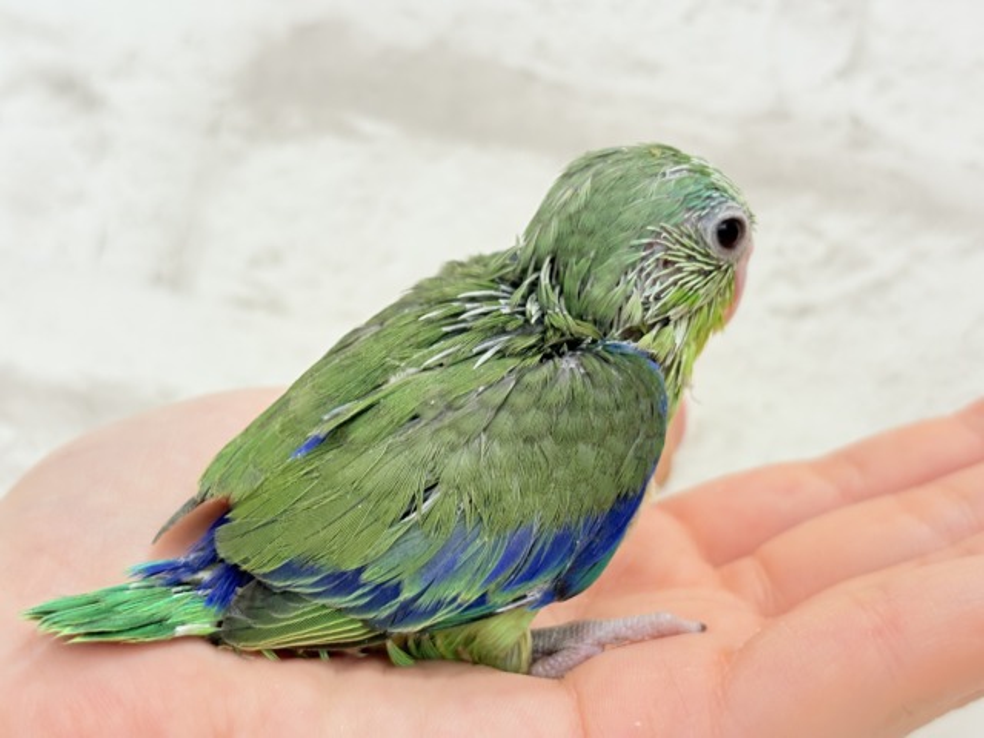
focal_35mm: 52
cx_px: 492
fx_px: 1478
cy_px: 369
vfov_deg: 28.0
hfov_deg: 36.8
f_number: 1.6
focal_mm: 5.96
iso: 50
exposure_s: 1/50
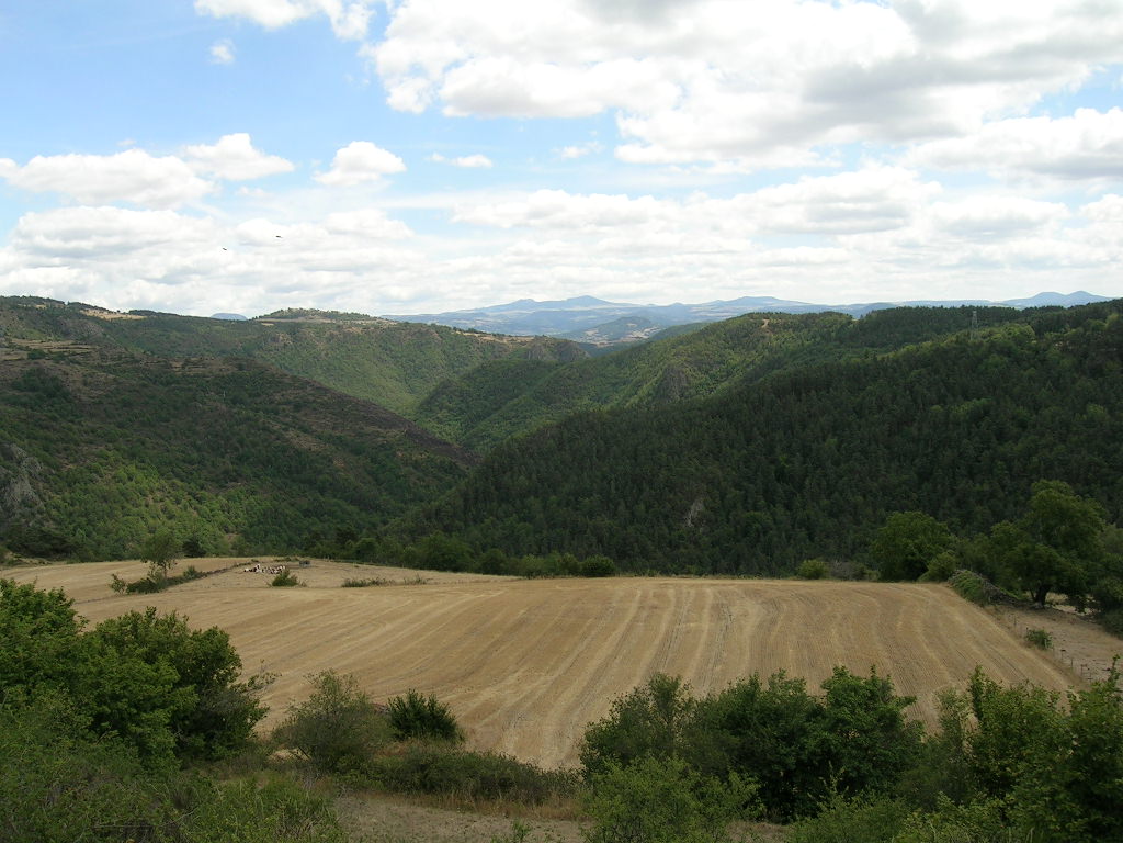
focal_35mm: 35
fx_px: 1135
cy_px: 422
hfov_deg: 52.6
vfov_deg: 40.7
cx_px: 562
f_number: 4.8
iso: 50
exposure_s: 1/357
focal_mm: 5.4
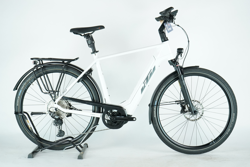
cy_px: 84
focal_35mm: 59
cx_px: 125
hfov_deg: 33.9
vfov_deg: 23.0
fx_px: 410
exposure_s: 1/200
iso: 2500
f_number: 5.6
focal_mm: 59
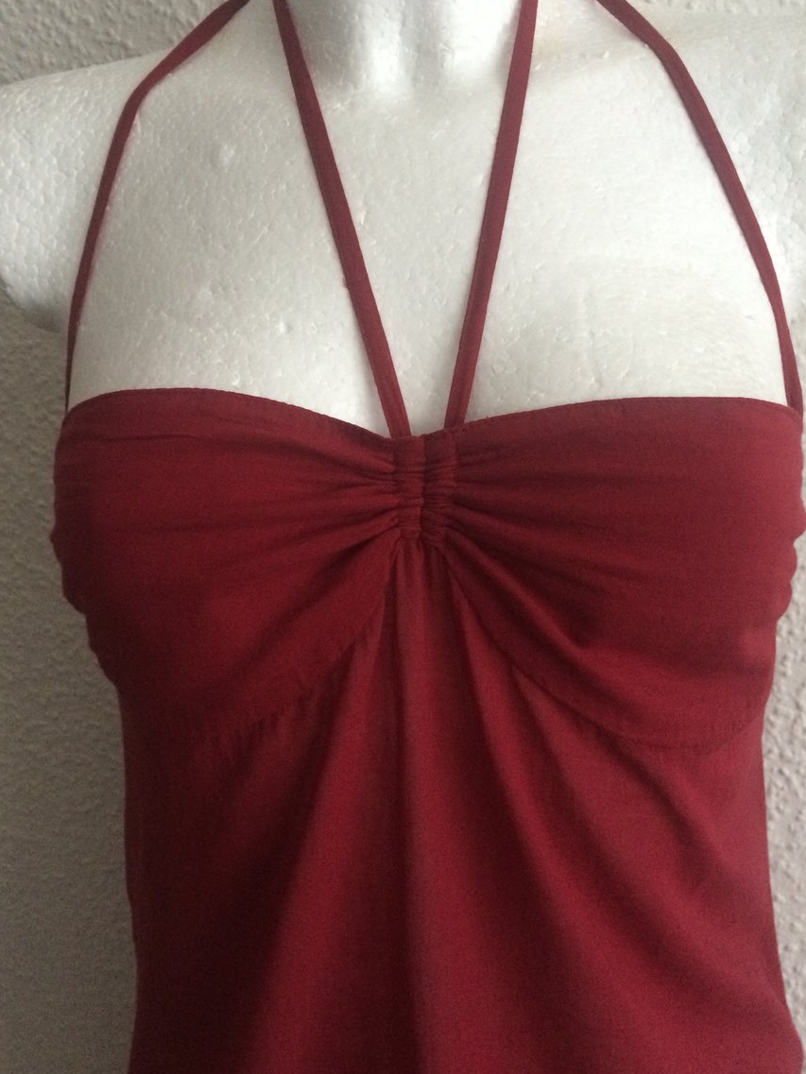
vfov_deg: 53.8
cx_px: 403
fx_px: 1055
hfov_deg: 41.8
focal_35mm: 34
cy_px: 474
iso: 250
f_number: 2.2
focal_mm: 4.15
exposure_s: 1/20
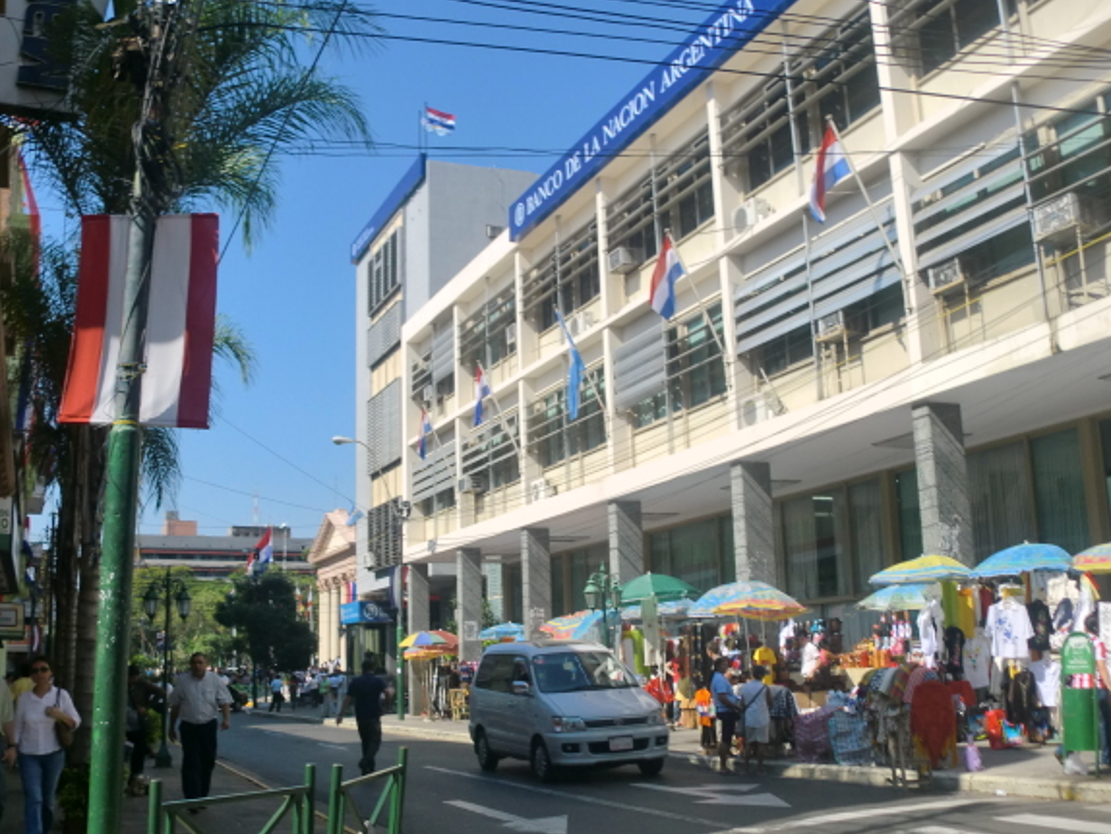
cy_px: 418
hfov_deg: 47.8
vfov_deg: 36.8
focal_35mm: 39
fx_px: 1252
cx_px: 557
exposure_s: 1/200
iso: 64
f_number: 7.8
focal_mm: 6.3
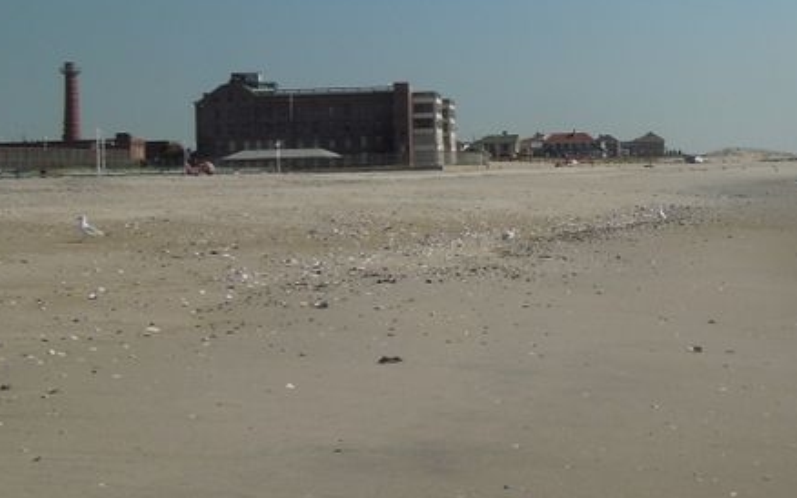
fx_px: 1347
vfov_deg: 20.8
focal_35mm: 62
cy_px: 136
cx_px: 795
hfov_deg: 30.6
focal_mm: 4.5
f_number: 6.6
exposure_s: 1/800
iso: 100
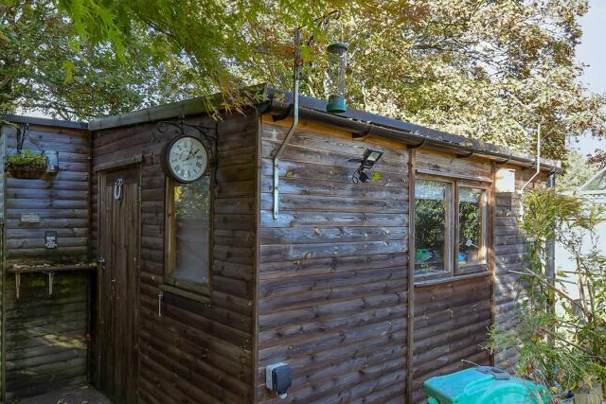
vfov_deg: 53.1
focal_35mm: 24
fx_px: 404
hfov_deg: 72.9
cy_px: 213
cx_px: 241
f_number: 8
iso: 200
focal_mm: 10
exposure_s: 1/30
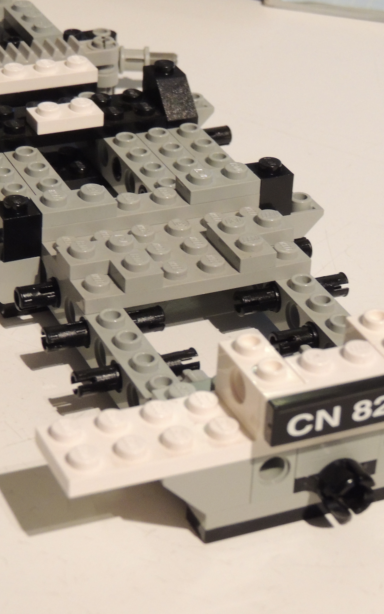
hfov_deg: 13.2
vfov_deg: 21.0
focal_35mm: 99
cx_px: 201
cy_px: 307
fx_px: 1658
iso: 800
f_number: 3.9
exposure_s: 1/13
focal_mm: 12.4
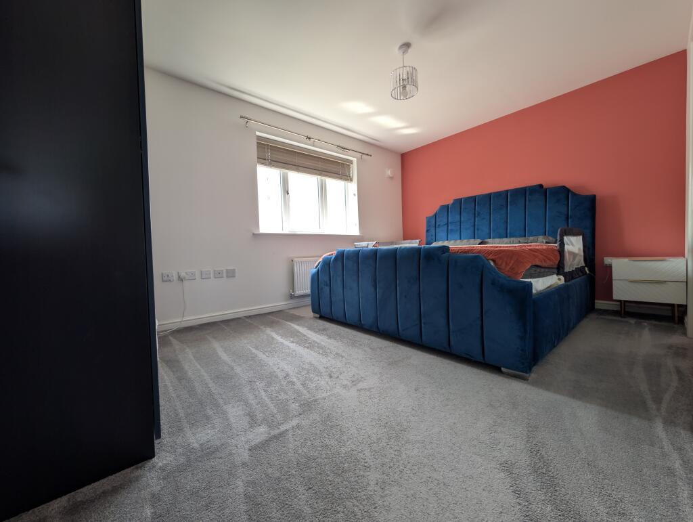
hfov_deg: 110.5
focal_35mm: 12
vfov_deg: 94.6
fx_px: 241
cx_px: 346
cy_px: 261
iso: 85
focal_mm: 2.02
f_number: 1.7
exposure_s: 1/234
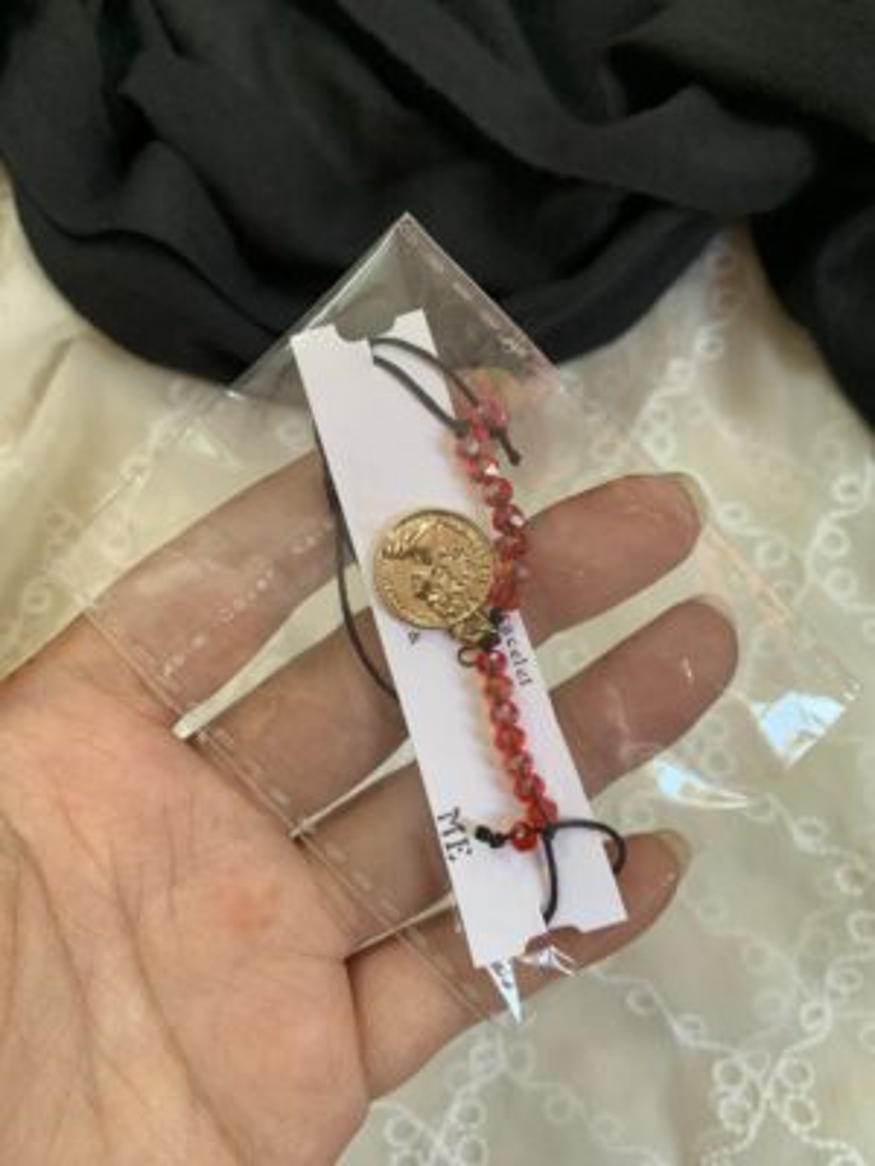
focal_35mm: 26
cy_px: 583
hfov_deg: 53.1
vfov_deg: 67.3
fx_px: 876
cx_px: 438
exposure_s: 1/60
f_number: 1.8
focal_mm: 4.25
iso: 125
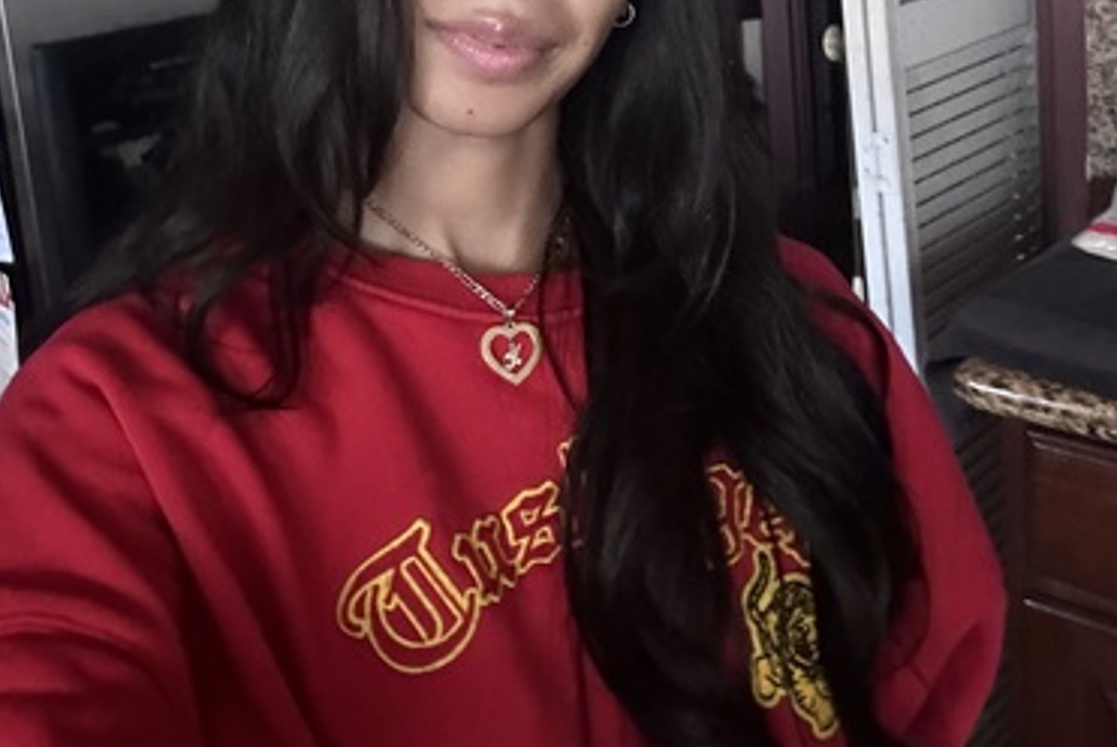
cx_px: 555
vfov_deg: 30.2
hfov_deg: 46.4
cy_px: 39
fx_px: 1304
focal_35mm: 42
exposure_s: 1/21
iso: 640
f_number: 1.9
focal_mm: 2.69
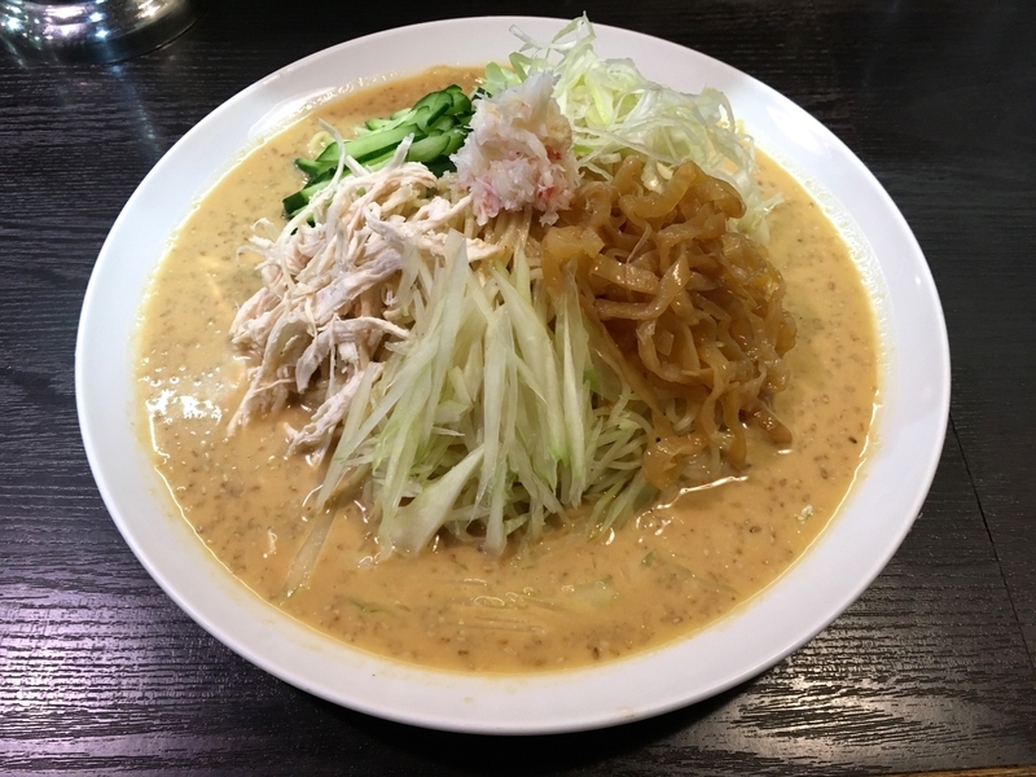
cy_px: 388
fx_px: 868
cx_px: 518
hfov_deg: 61.7
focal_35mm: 29
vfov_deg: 48.2
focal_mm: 4.15
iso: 160
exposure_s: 1/33
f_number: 2.2
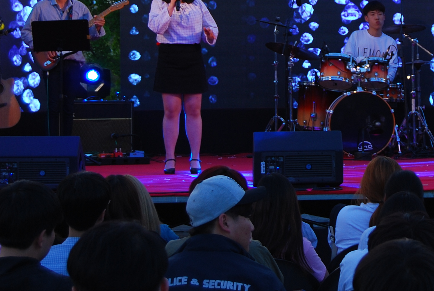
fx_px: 1726
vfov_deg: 9.6
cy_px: 20
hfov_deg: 14.3
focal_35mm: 143
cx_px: 347
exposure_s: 1/50
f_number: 5
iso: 100
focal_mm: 38
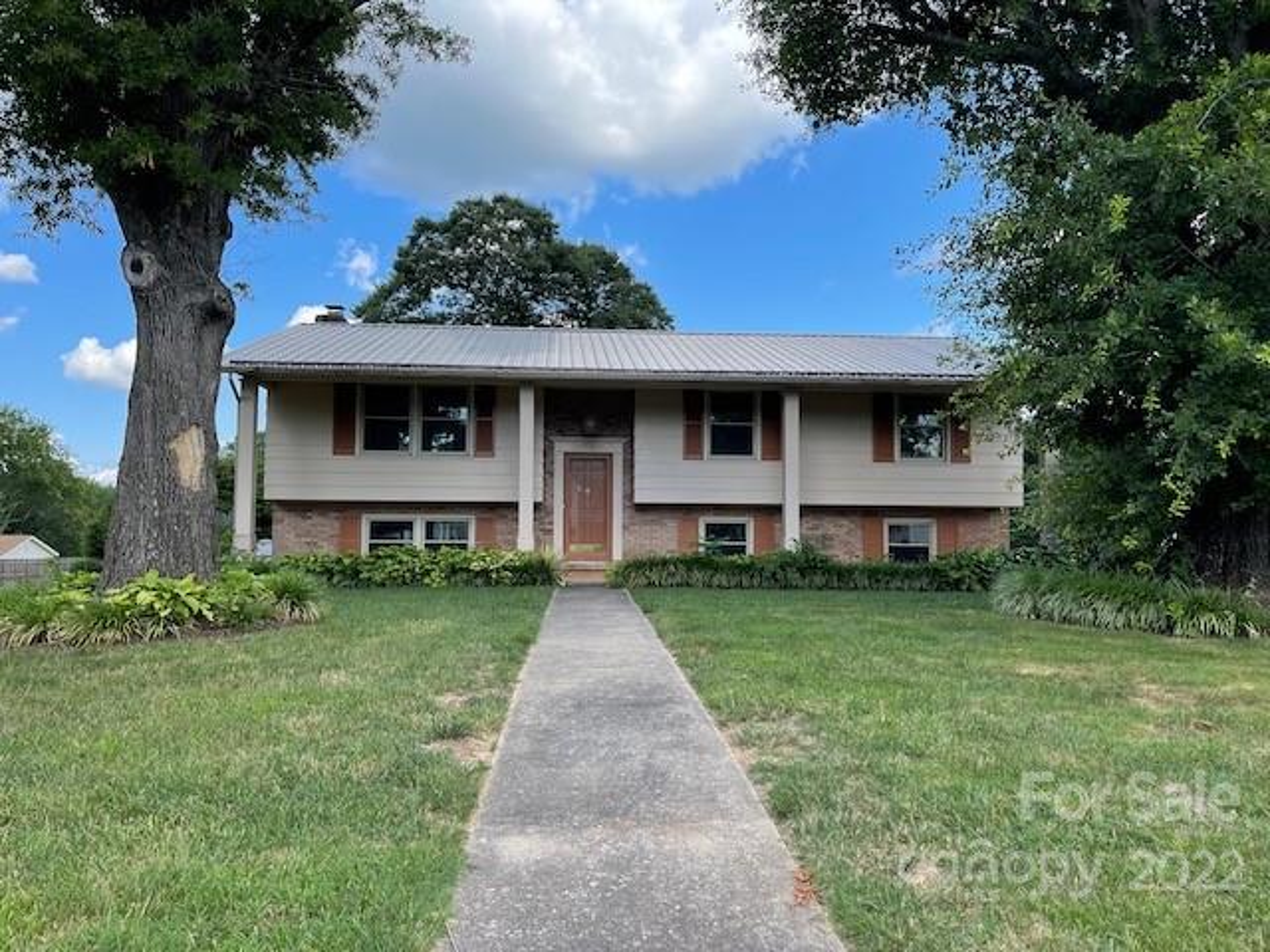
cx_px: 635
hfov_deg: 67.3
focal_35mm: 26
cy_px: 476
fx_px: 954
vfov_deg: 53.1
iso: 32
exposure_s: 1/1279
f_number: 1.6
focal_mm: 5.1
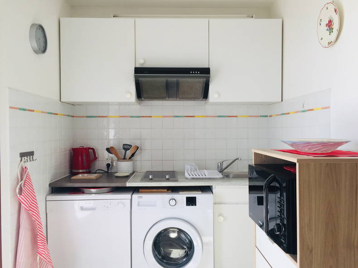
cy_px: 134
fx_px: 300
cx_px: 179
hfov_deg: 61.7
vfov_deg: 48.2
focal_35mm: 29
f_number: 2.2
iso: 32
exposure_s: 1/191
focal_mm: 4.15
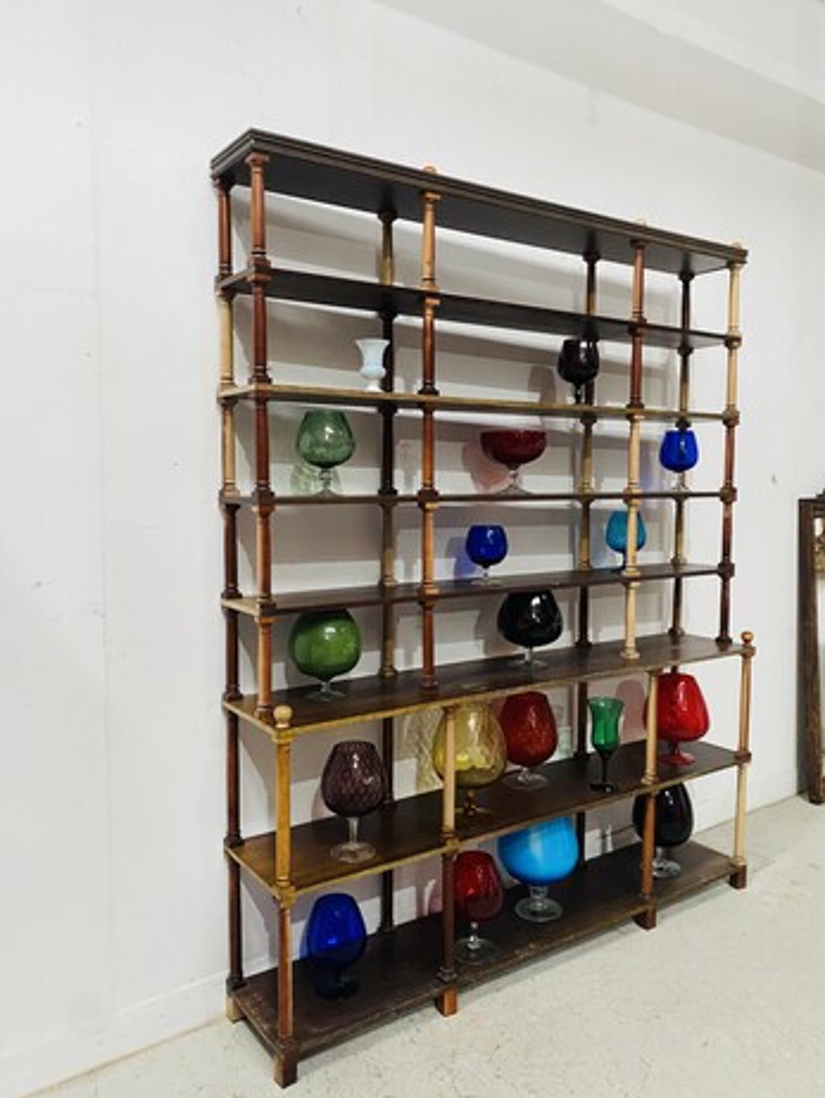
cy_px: 551
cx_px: 423
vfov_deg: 65.3
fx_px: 857
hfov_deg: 51.4
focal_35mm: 27
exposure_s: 1/30
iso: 640
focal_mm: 4.25
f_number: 1.8
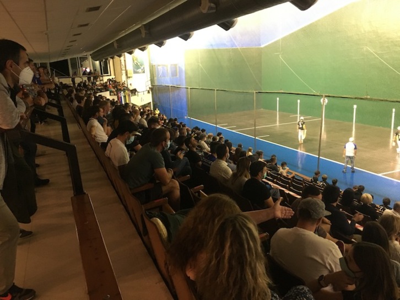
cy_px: 150
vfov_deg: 48.2
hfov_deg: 61.7
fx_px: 335
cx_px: 200
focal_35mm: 29
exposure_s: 1/17
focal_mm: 4.15
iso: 250
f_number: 2.2
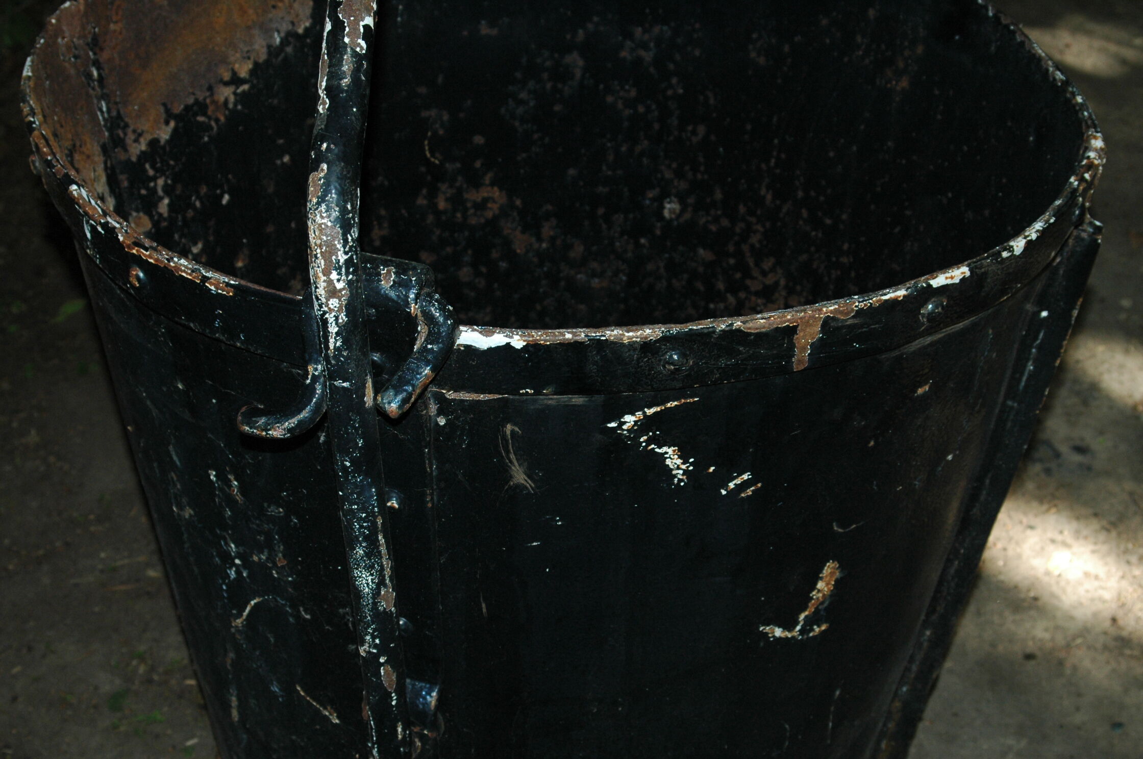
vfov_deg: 22.6
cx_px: 572
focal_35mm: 60
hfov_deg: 33.4
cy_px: 380
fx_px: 1903
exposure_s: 1/125
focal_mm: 40
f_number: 7.1
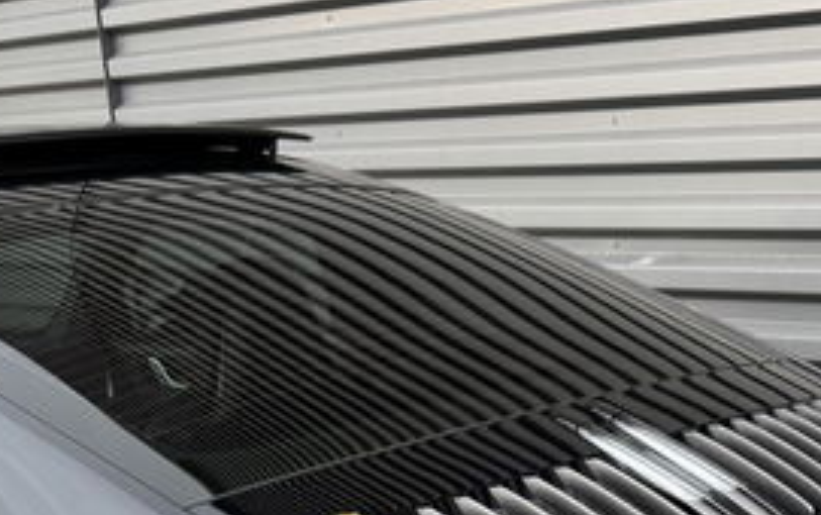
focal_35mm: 72
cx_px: 536
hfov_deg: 28.4
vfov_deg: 16.3
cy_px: 809
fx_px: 1613
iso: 64
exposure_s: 1/121
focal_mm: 6.76
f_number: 1.78
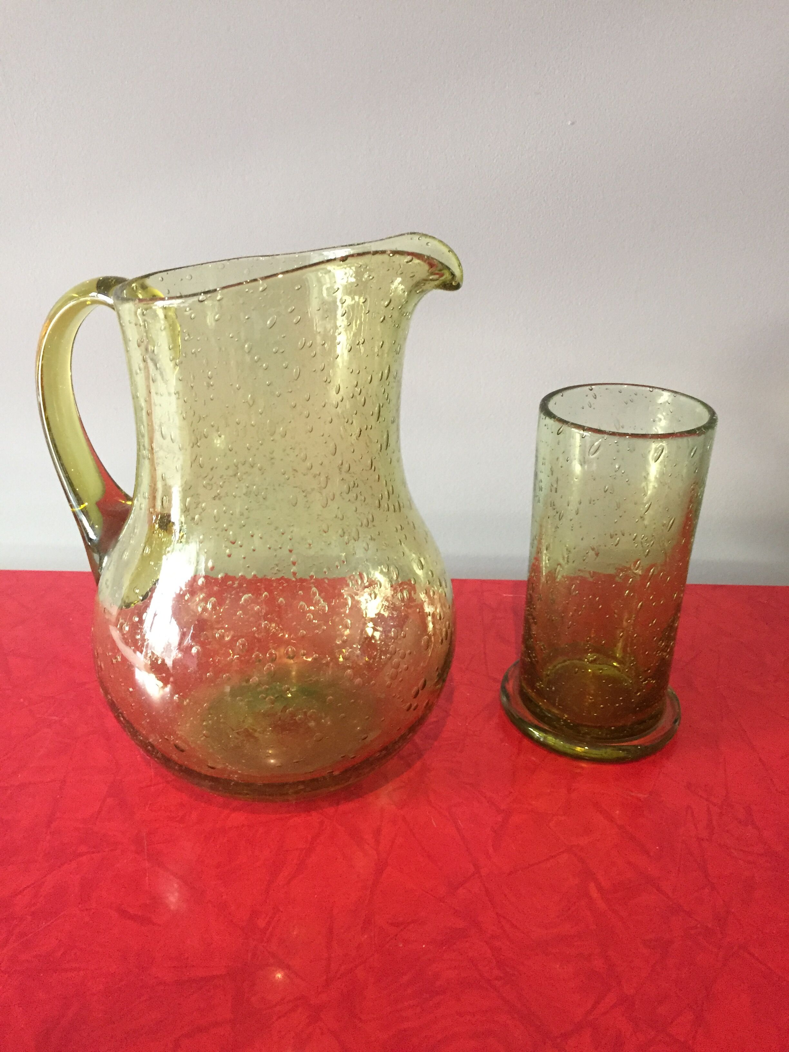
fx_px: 881
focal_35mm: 29
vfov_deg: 61.7
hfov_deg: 48.2
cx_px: 394
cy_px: 526
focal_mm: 4.15
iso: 250
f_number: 2.2
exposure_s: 1/20
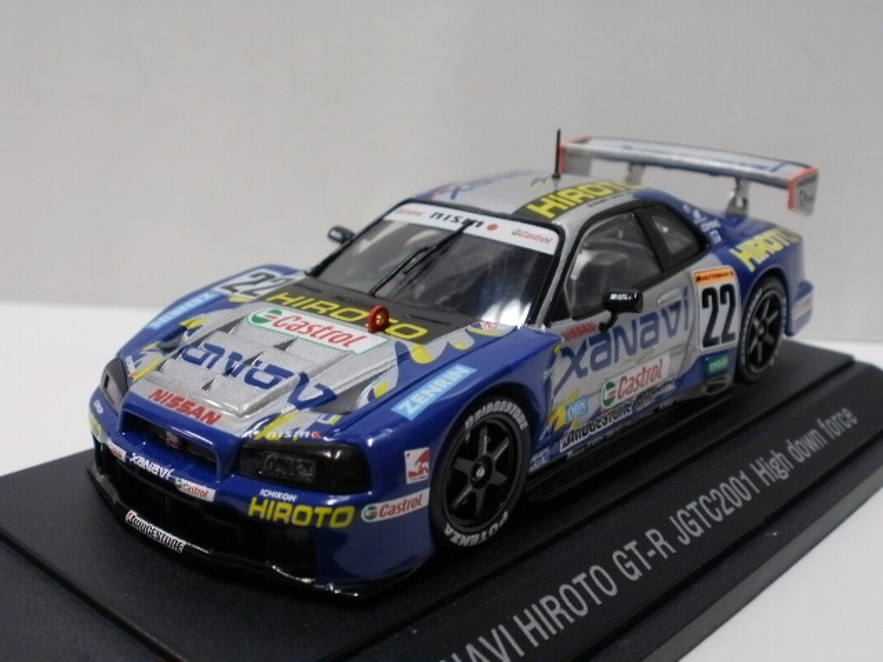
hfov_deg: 42.9
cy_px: 331
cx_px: 442
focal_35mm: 44
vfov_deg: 32.9
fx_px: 1122
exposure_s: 1/8
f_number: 4
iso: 125
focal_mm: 7.7
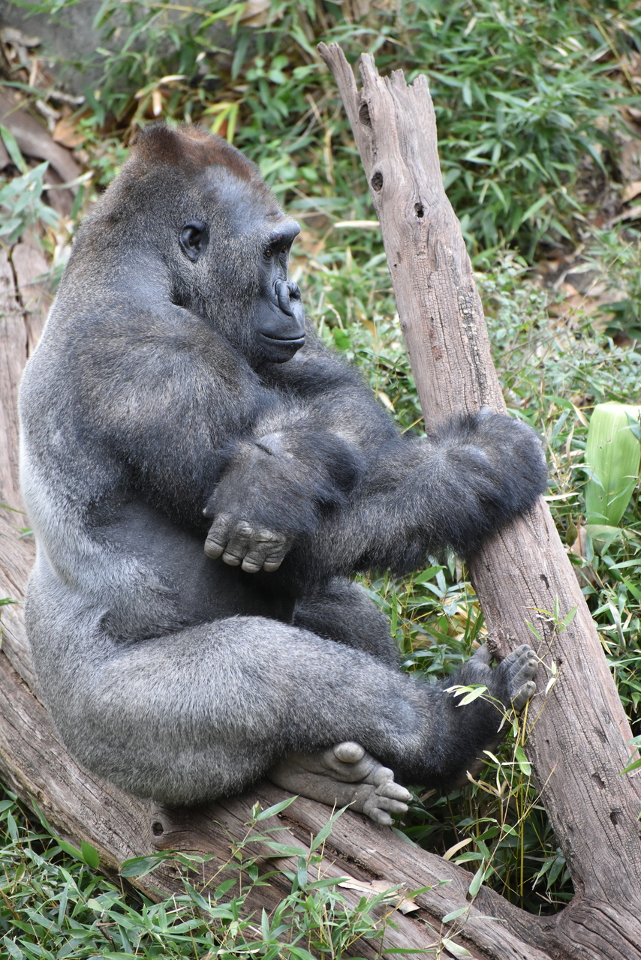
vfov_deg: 8.9
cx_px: 320
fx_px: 6139
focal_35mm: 230
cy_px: 480
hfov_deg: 6.0
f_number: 5.3
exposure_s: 1/500
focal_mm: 230
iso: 3200
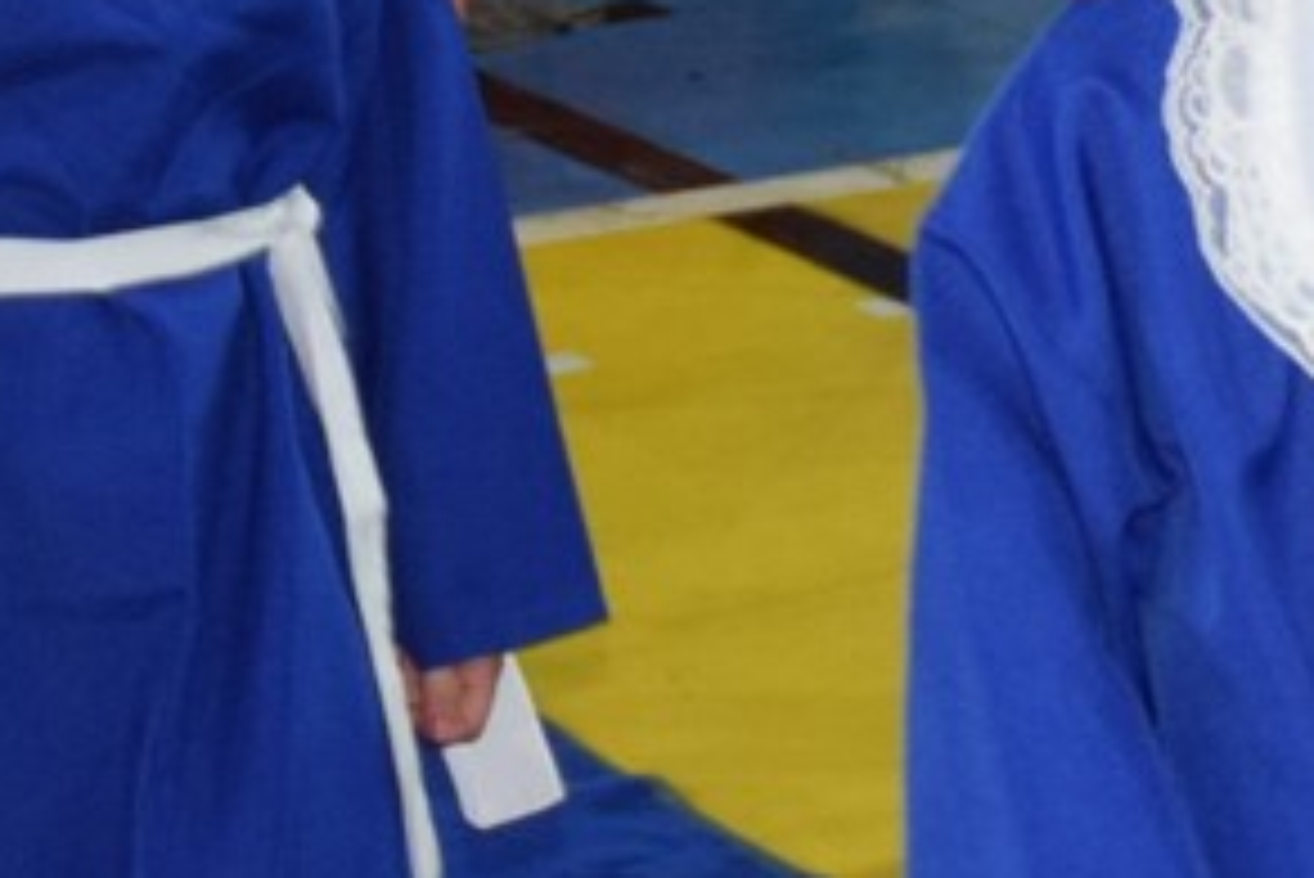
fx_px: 8070
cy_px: -54
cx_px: 1757
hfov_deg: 9.1
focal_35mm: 221
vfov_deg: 6.2
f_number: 3.8
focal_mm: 24
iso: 1000
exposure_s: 1/60
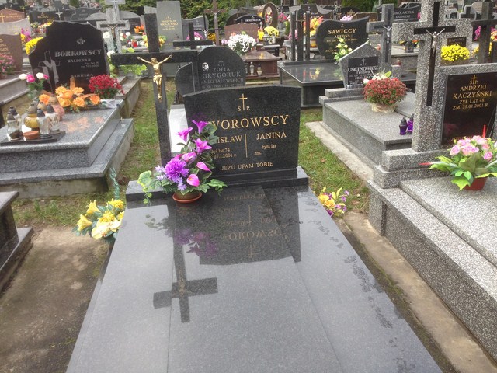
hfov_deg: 55.4
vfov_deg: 42.9
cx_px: 248
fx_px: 474
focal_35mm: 33
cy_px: 186
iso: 50
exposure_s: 1/149
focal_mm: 4.12
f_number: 2.4
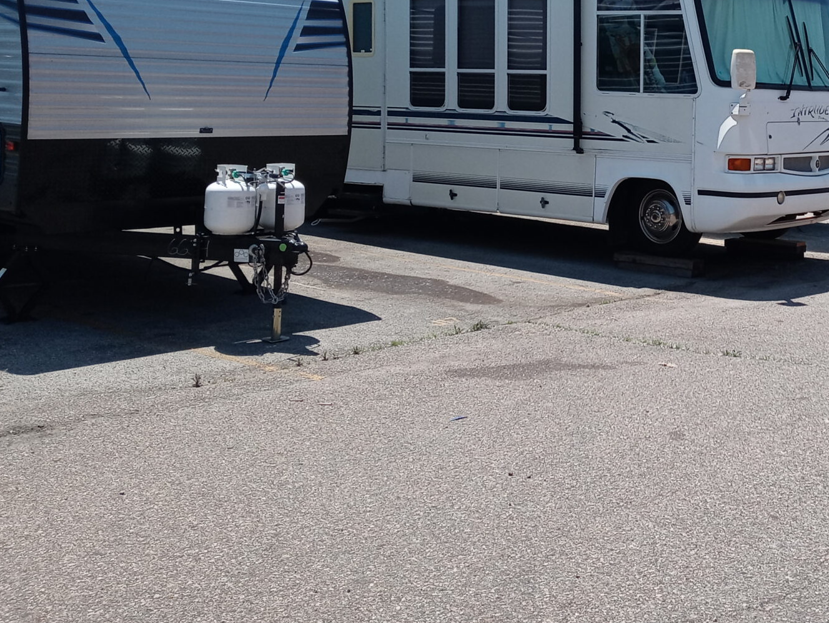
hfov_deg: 34.2
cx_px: 693
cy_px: 126
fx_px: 1294
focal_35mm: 54
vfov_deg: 26.6
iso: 100
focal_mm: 3.61
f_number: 1.8
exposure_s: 1/1919
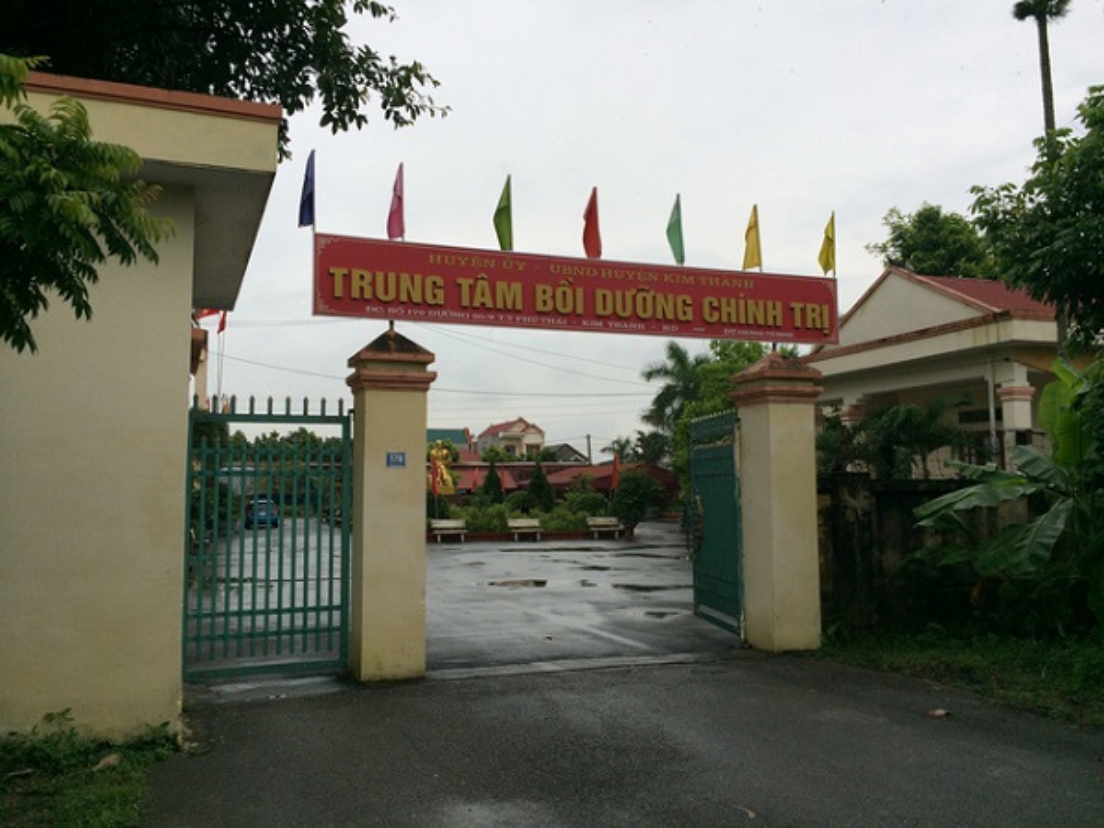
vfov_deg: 48.2
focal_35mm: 29
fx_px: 925
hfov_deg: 61.7
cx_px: 552
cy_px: 414
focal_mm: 4.15
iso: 32
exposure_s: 1/2933
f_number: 2.2
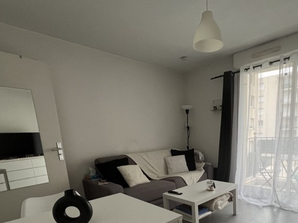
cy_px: 173
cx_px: 200
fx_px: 181
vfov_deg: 59.3
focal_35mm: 21
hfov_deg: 76.3
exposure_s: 1/100
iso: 125
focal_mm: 1.57
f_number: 1.8
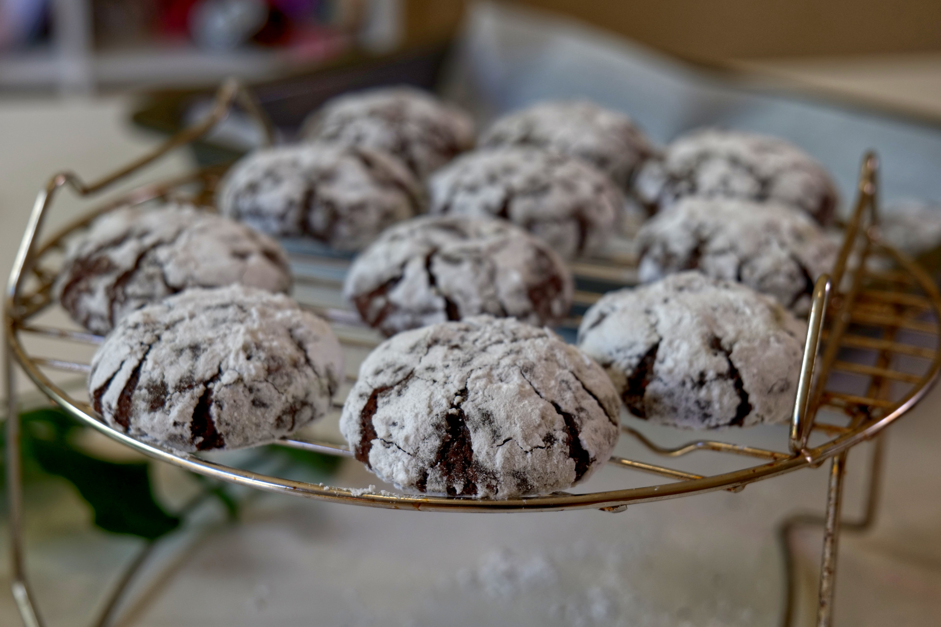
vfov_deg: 22.6
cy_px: 314
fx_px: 1568
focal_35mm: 60
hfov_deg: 33.4
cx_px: 470
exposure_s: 1/80
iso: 500
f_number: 7.1
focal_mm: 60
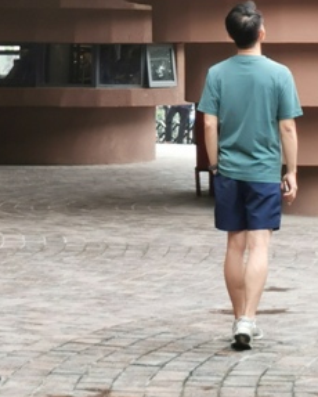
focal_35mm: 185
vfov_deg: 10.2
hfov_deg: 8.3
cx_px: 54
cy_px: -147
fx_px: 2174
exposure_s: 1/100
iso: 64
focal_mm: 5.56
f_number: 1.6
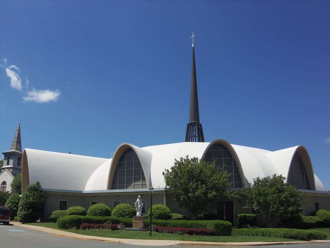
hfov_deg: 49.0
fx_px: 362
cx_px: 165
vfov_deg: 37.7
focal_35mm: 38
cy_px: 124
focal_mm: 6.8
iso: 64
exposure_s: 1/100
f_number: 11.7
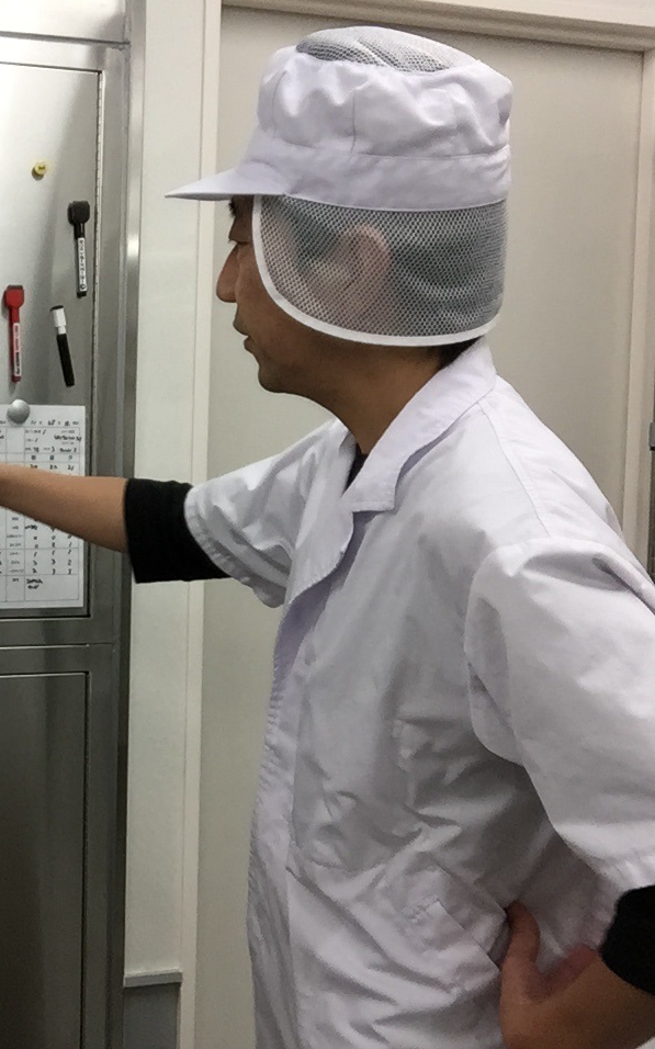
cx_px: -33
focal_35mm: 44
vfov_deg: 45.3
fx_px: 1257
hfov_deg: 27.2
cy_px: 523
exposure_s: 1/60
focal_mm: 2.65
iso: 32
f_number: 2.2
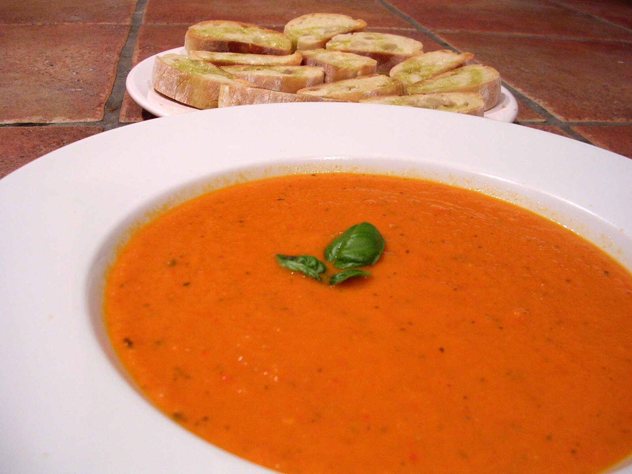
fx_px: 694
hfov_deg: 49.0
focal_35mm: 38
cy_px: 237
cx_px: 316
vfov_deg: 37.7
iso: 122
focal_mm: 5.8
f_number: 2.8
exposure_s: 1/3.6
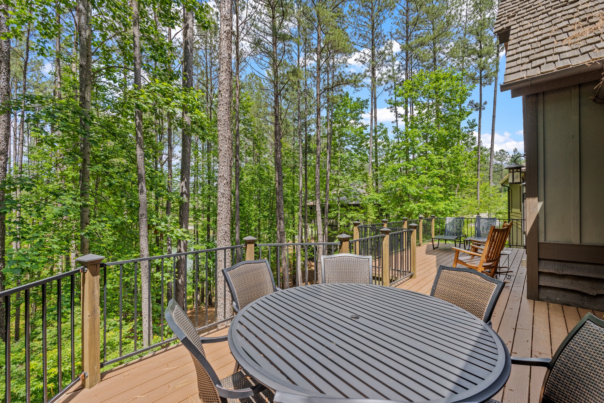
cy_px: 202
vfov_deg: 73.7
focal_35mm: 16
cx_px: 302
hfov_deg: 96.7
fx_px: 268
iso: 250
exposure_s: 1/80
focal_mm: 16
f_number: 8
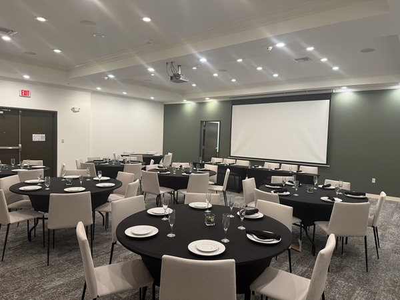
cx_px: 200
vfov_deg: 56.8
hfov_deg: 71.6
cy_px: 150
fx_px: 277
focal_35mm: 24
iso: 320
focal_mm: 6.76
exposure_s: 1/60
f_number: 1.78
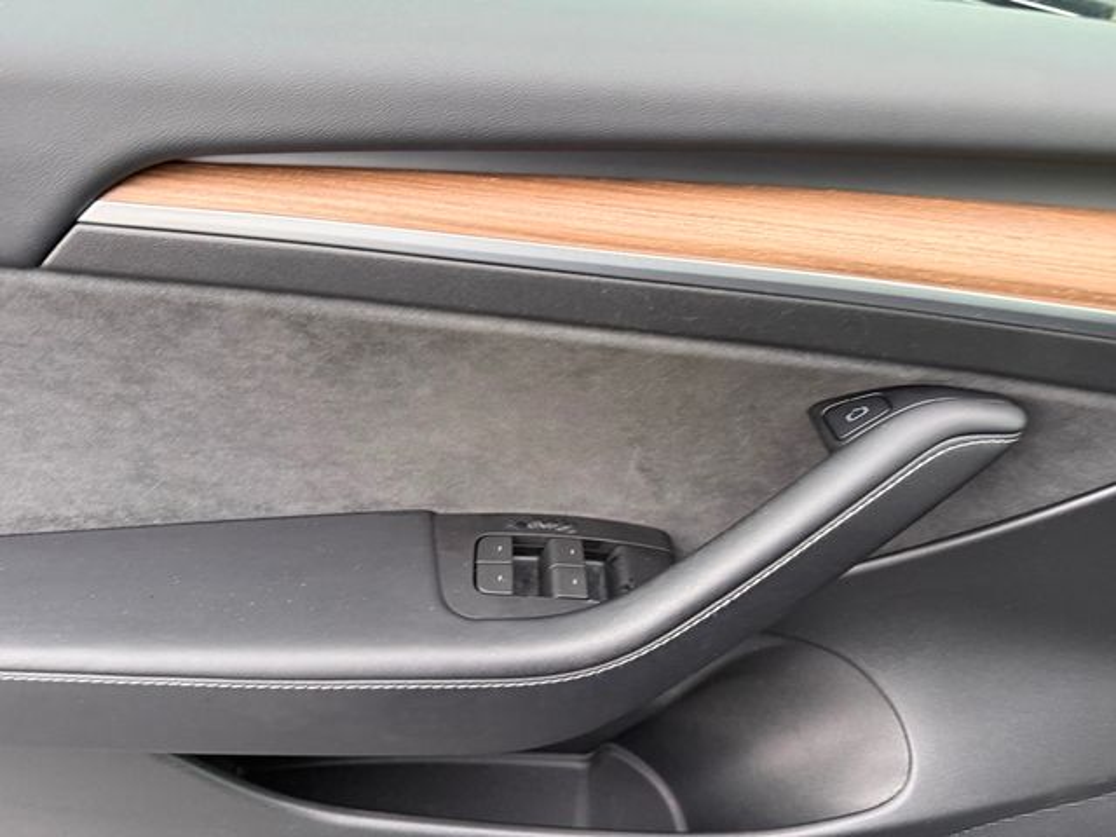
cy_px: 418
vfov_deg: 56.8
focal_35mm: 24
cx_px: 558
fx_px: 774
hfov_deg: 71.6
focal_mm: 6.76
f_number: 1.78
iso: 320
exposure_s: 1/60
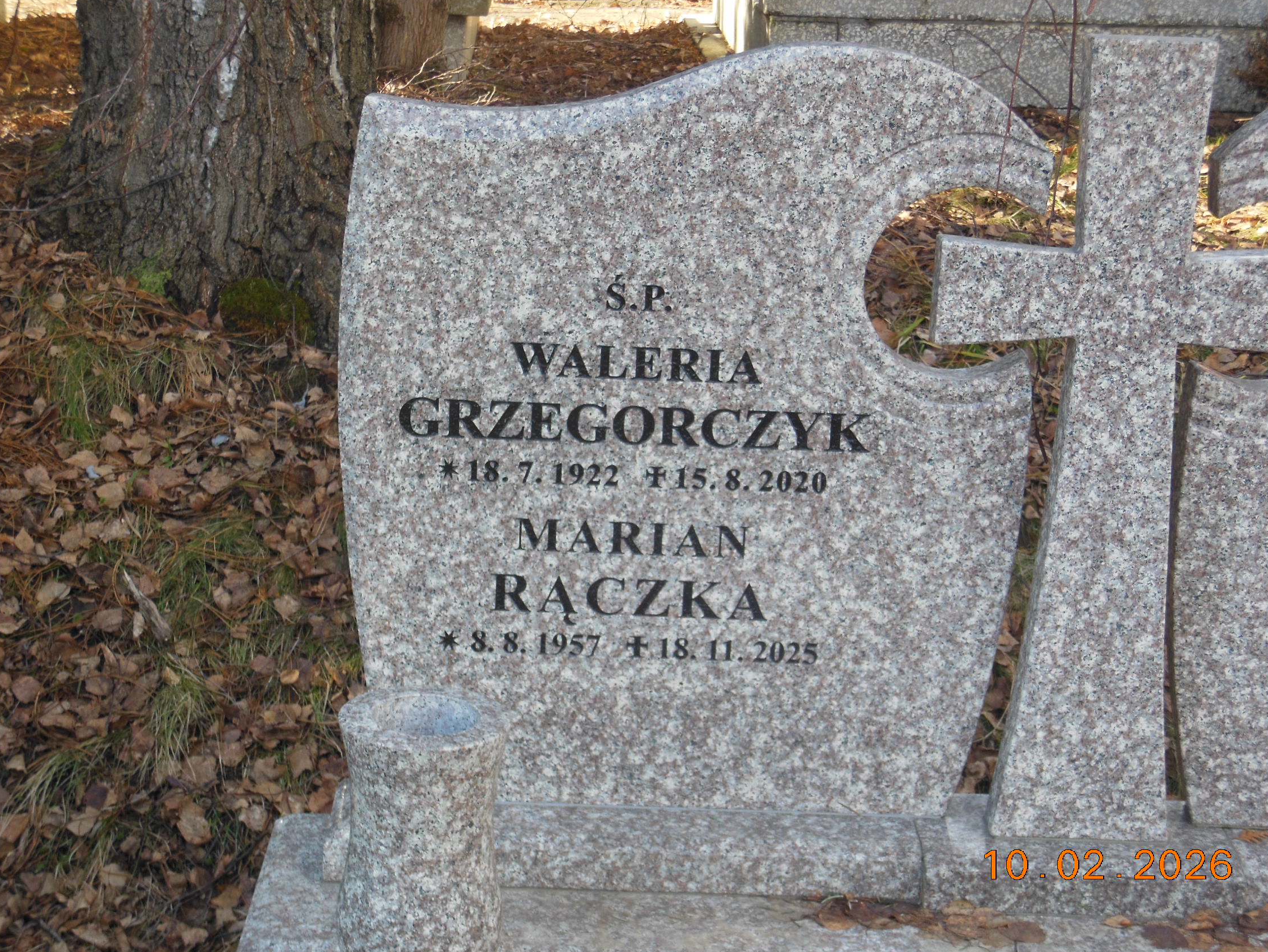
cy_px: 477
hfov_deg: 29.0
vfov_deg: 21.9
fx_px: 2455
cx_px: 641
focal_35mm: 67
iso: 125
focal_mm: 11.7
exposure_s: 1/100
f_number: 4.3
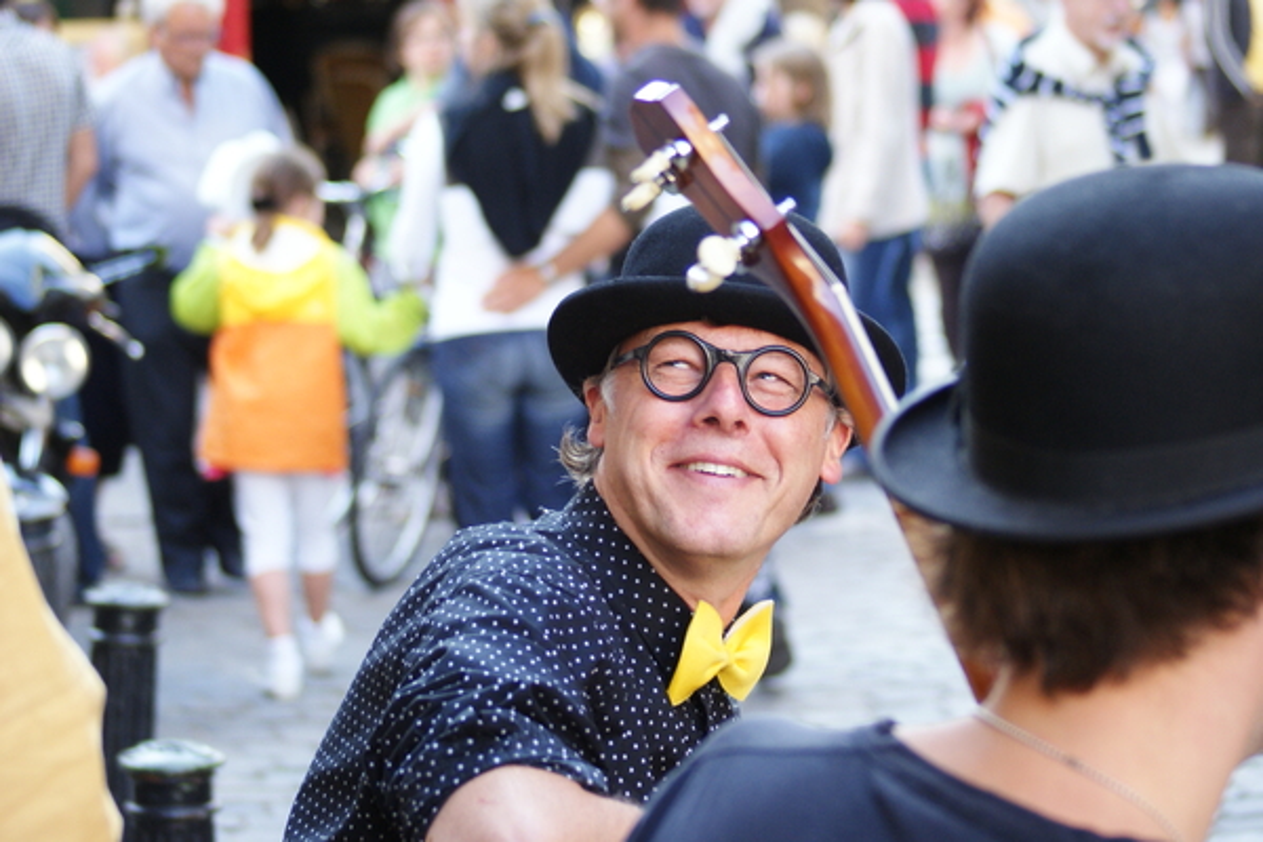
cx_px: 632
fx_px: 3947
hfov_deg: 18.2
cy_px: 421
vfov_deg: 12.2
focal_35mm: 112
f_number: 4.5
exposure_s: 1/80
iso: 400
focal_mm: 75
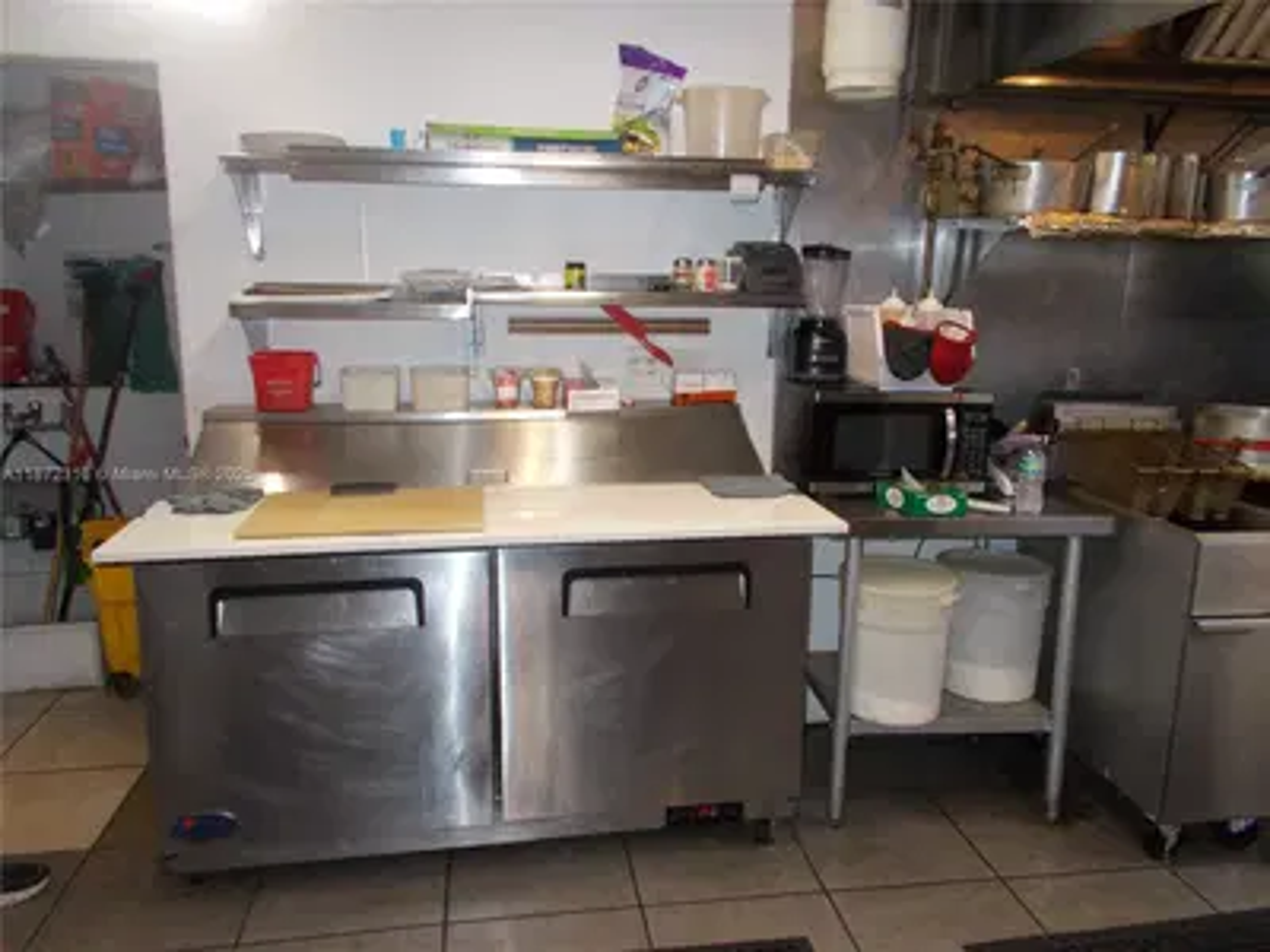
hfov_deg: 67.3
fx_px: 954
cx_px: 635
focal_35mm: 26
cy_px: 476
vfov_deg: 53.1
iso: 200
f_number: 3.2
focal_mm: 4.6
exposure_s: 1/25
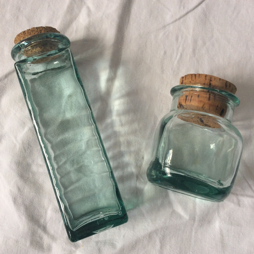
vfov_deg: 43.9
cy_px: 127
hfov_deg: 43.8
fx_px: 315
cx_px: 120
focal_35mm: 38
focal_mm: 3.3
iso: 40
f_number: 2.4
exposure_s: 1/50
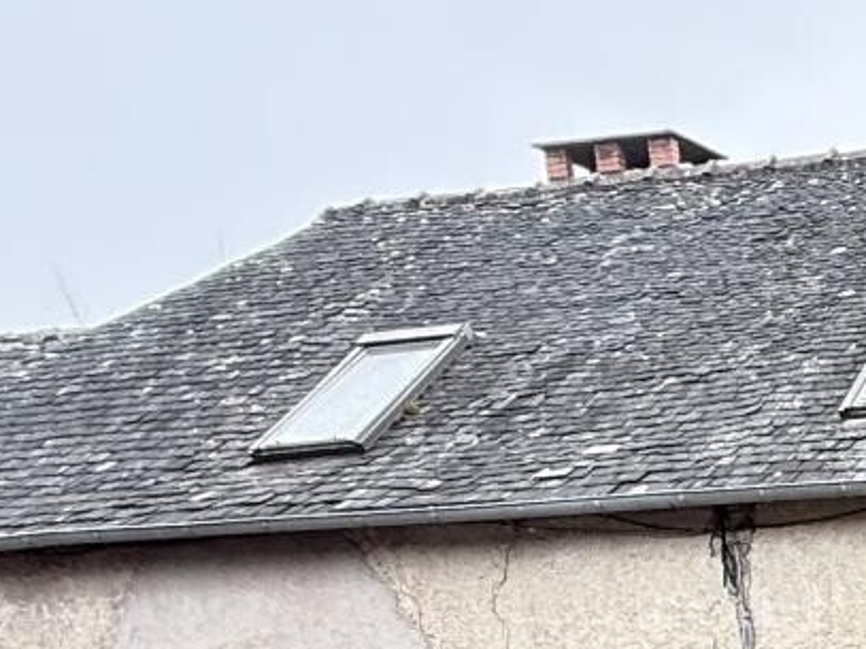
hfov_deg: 20.5
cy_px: 800
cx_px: 1570
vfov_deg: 20.6
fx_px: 1651
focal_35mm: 66
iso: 64
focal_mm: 2.22
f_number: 2.2
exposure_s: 1/177
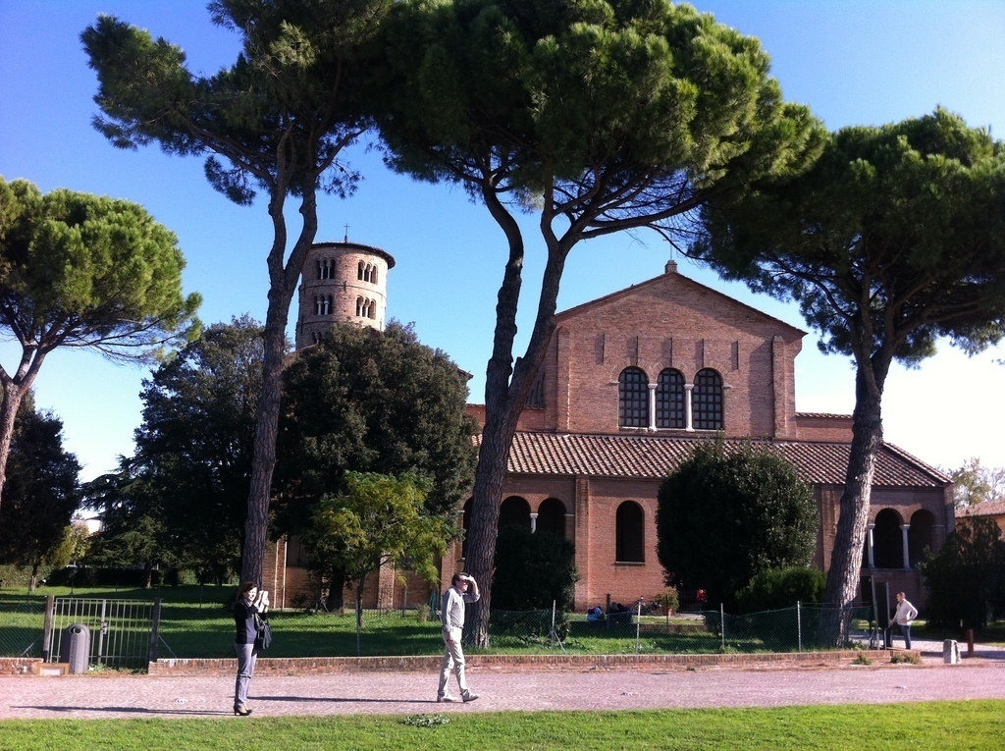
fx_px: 1015
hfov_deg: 52.7
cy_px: 376
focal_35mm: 35
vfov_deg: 40.6
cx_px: 502
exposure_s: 1/591
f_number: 2.8
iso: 80
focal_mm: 3.85
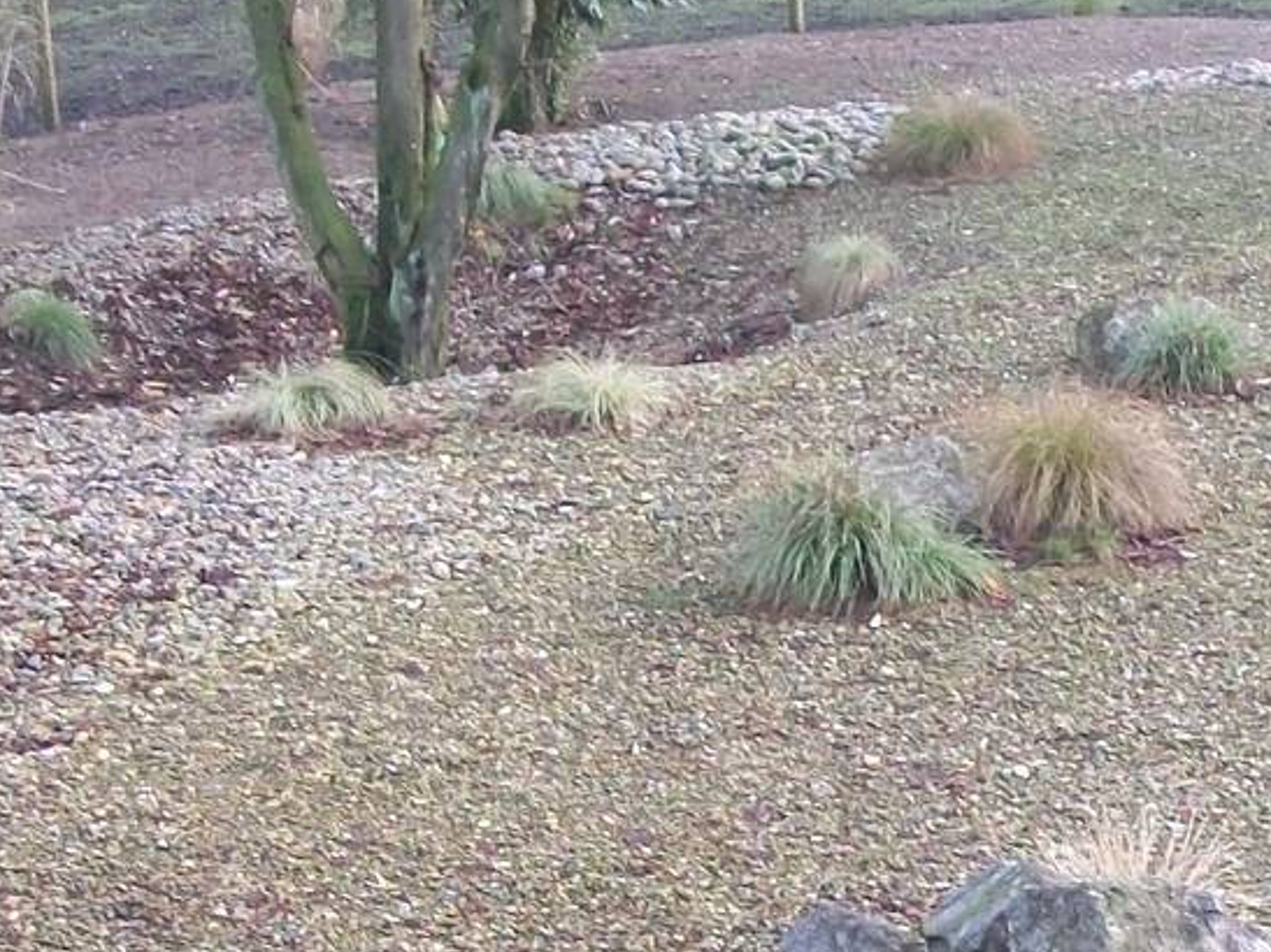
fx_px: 4295
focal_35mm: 117
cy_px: 764
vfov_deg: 12.6
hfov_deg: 16.4
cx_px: 1315
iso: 160
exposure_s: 1/30
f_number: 3.2
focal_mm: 7.1
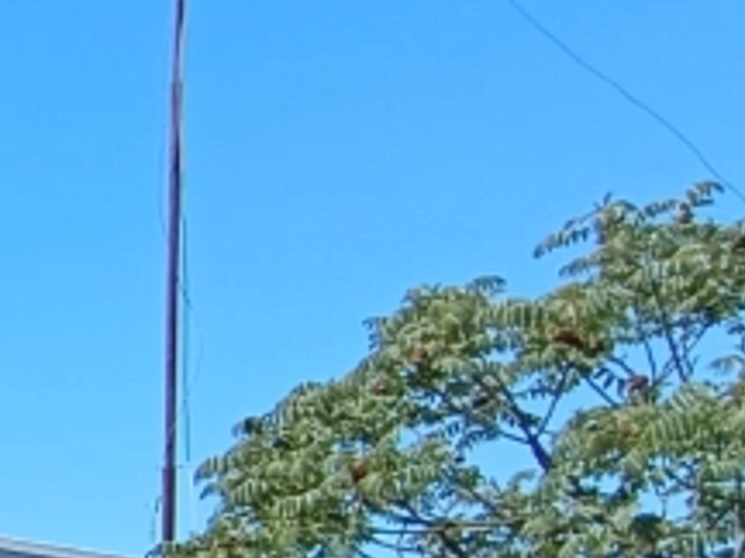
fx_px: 2002
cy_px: 728
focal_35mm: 93
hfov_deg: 15.5
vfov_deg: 15.1
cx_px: -859
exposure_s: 1/816
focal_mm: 1.66
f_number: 2.2
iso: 53
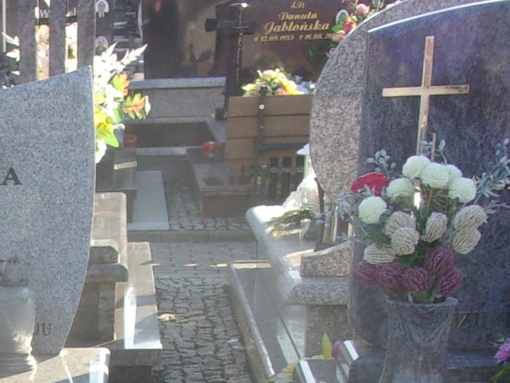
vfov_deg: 14.1
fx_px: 1459
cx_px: -165
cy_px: 552
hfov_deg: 18.4
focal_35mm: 99
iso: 80
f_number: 3.9
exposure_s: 1/180
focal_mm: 5.1
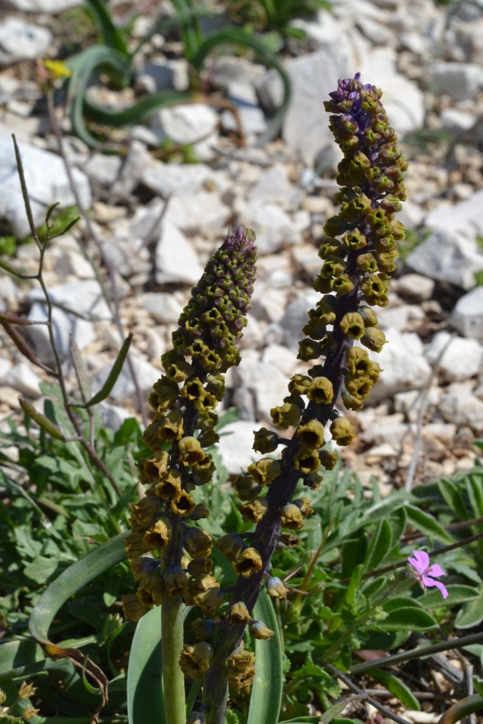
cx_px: 218
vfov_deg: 16.6
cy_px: 398
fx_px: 2475
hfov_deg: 11.1
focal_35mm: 123
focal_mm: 60
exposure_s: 1/250
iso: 200
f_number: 11
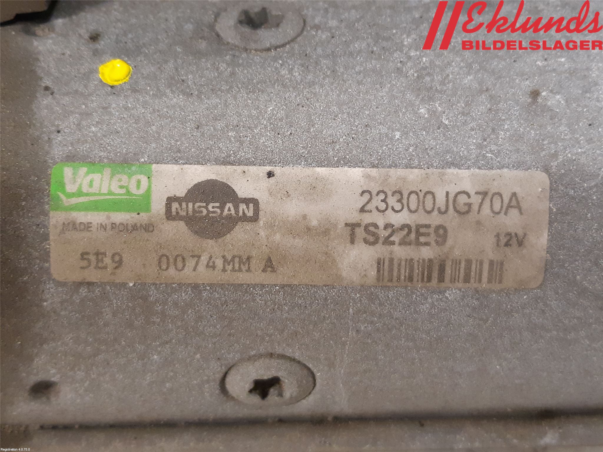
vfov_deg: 53.1
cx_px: 302
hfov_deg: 67.3
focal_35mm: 26
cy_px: 226
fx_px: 453
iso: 250
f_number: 1.7
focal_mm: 3.93
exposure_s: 1/33
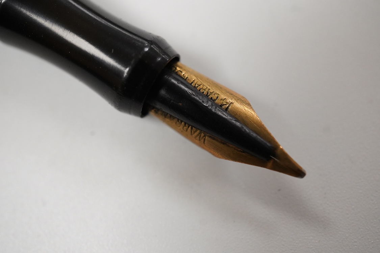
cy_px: 126
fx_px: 475
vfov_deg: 29.9
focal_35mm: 45
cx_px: 190
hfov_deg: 43.6
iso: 2500
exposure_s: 1/200
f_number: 10
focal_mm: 30
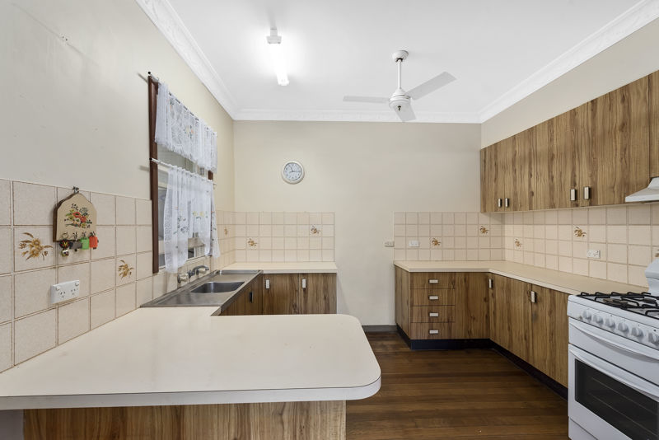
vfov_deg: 73.8
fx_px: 293
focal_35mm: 16
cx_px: 330
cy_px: 220
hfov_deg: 96.7
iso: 200
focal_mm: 16
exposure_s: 1/6
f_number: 7.1
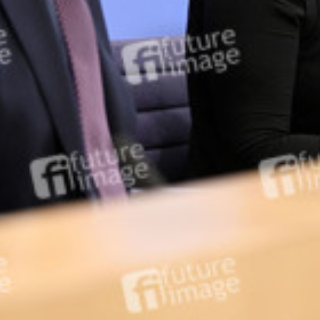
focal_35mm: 328
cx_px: 349
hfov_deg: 5.3
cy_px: 0
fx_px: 3430
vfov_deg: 5.3
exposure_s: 1/500
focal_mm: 120
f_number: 4
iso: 2500
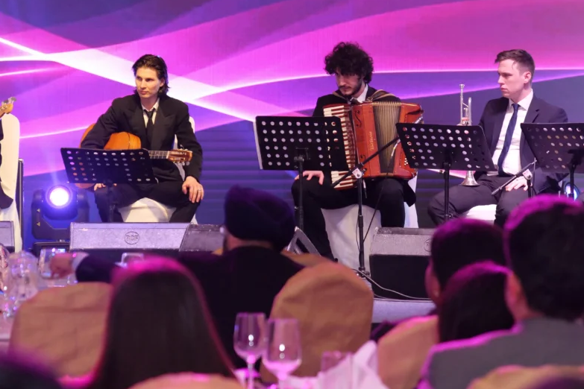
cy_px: 139
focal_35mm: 206
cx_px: 351
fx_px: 3342
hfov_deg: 10.0
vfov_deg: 6.7
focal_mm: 105
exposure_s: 1/125
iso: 5000
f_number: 5
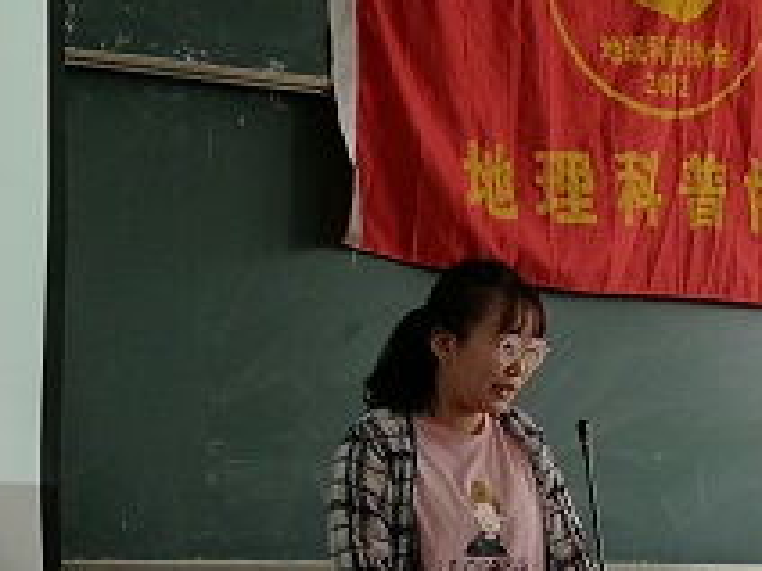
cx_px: 474
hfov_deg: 14.6
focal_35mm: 135
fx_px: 2972
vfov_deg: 11.0
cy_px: 298
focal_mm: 3.95
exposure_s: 1/40
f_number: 2.2
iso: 160
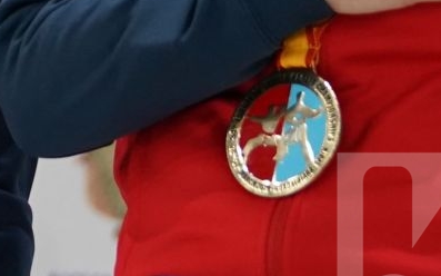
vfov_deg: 1.4
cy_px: -141
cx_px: -312
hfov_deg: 2.2
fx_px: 11488
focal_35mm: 956
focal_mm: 138
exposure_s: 1/250
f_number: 2.8
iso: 1000
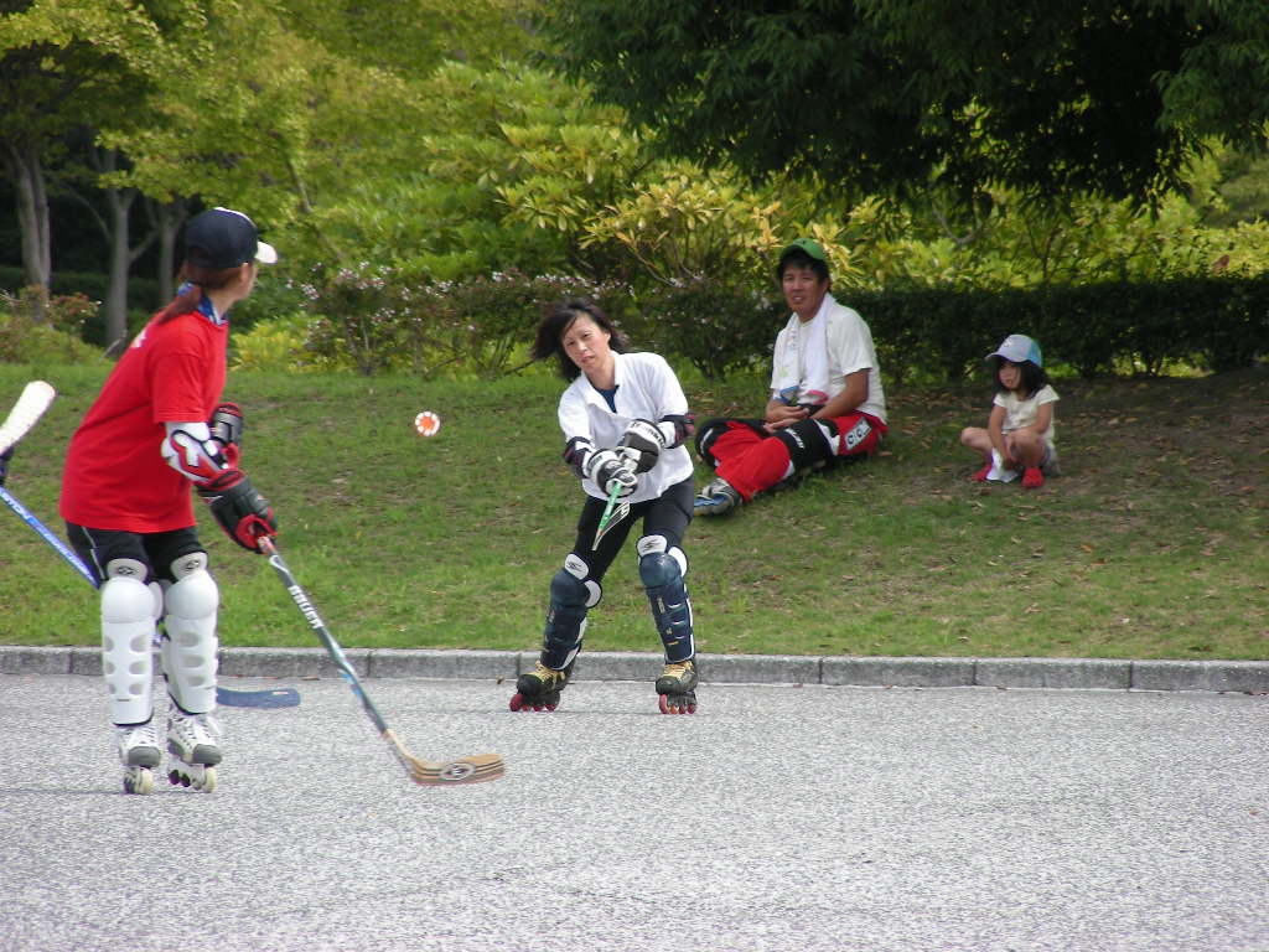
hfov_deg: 5.2
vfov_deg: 3.9
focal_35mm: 380
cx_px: 634
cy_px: 476
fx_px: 13931
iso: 50
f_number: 4
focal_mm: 63.3
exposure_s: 1/269
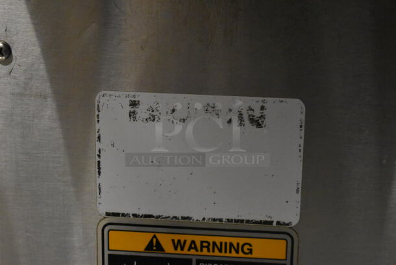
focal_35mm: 82
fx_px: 908
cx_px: 198
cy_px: 132
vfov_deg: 16.6
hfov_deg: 24.6
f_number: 5.6
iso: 7200
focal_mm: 55
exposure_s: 1/100
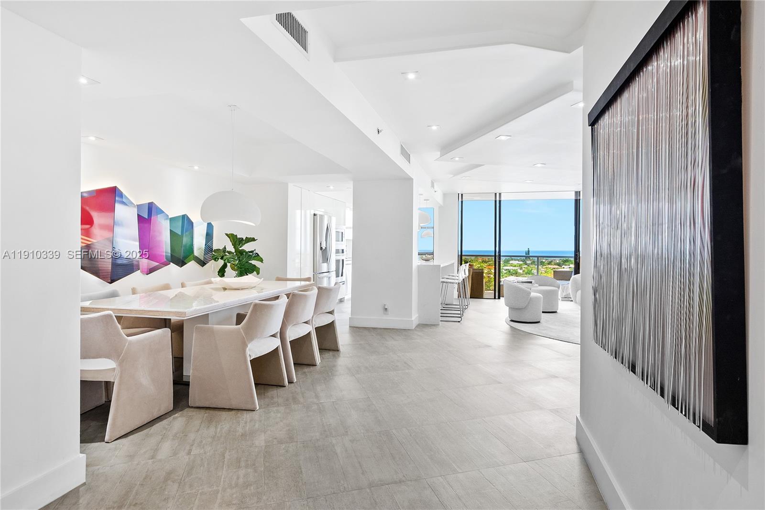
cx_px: 382
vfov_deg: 67.4
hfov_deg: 90.0
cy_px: 255
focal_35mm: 18
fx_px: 382
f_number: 8
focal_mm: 12
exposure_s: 1/20
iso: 400
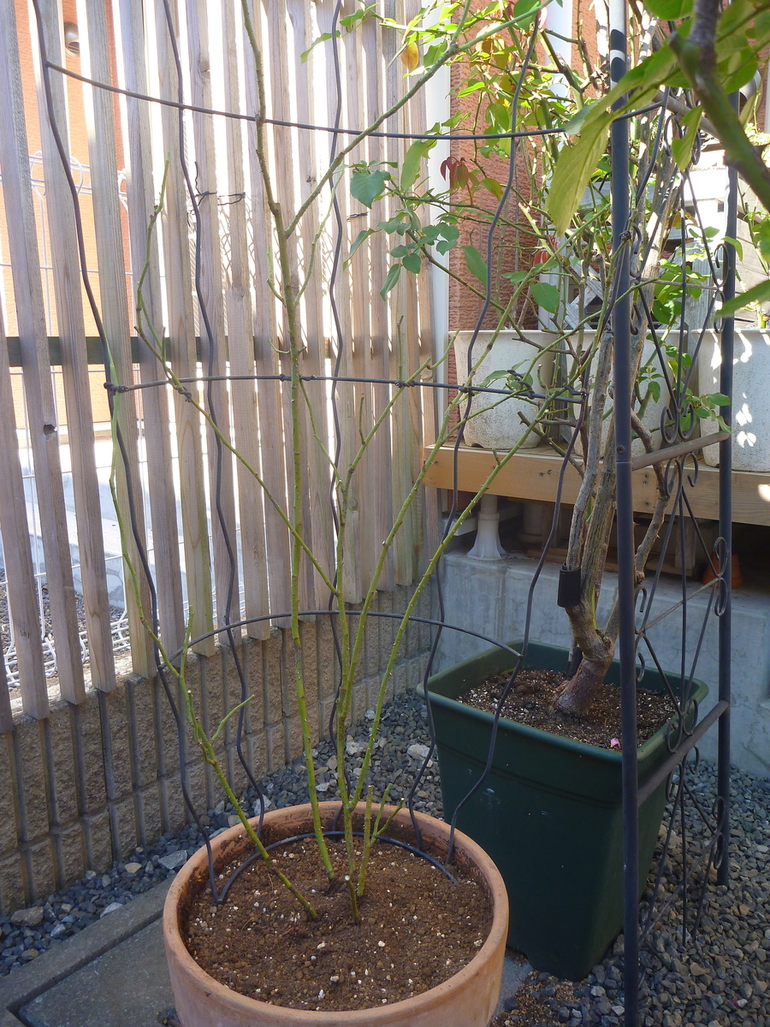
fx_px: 830
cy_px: 514
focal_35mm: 28
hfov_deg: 49.7
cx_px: 385
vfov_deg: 63.4
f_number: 3.3
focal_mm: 4.9
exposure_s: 1/50
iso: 80
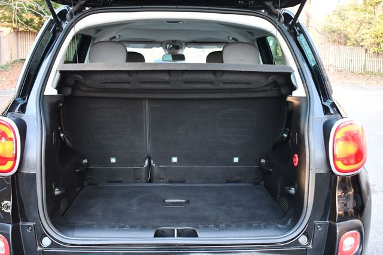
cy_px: 128
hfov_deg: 49.6
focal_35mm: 39
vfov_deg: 34.2
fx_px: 415
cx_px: 192
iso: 3200
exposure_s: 1/125
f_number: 4
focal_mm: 26
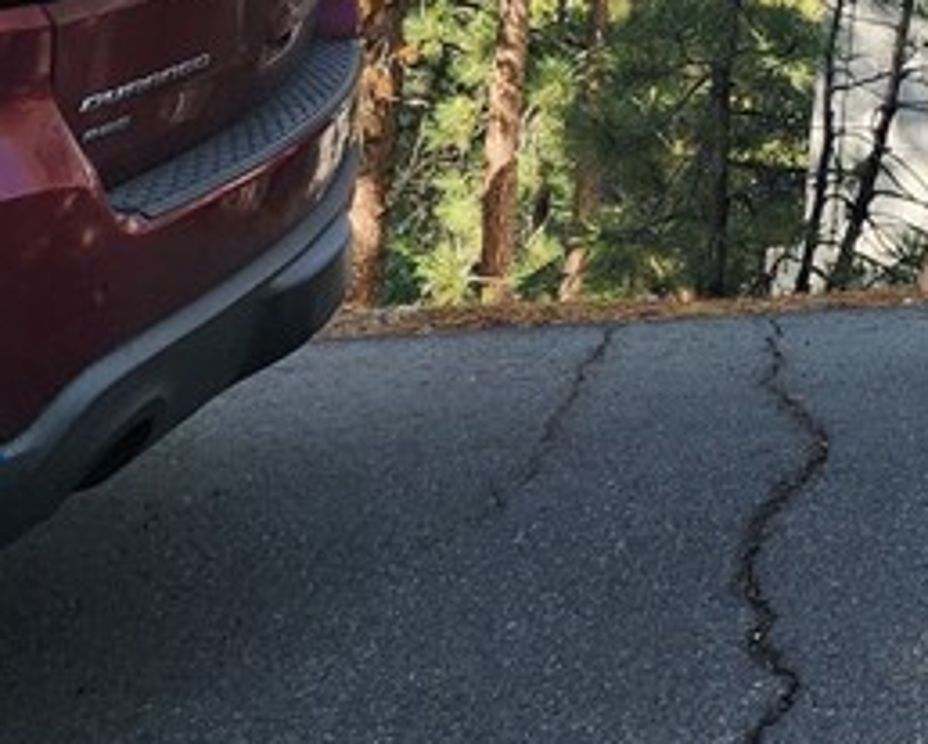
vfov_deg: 15.7
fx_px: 2447
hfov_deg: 18.0
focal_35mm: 89
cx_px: 1575
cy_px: -424
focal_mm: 5.4
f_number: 1.8
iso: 20
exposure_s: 1/360
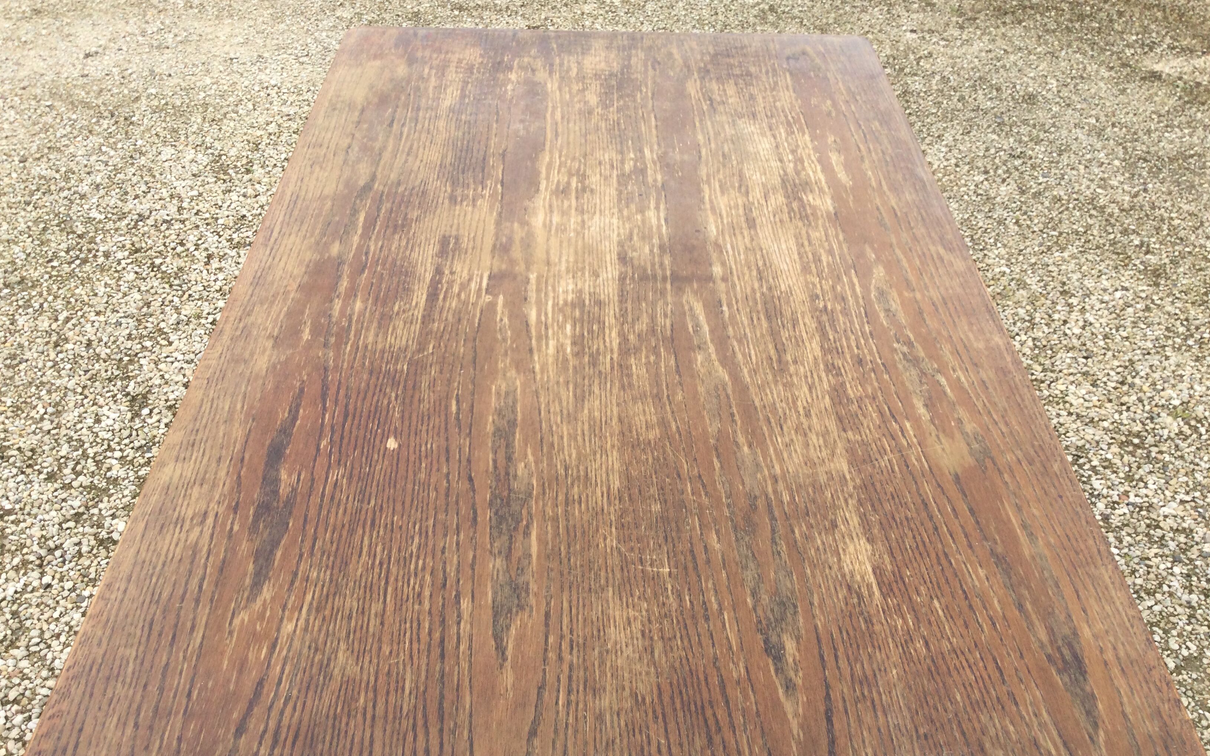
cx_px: 607
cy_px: 437
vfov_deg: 38.2
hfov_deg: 58.1
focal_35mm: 33
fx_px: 1088
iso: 25
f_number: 2.4
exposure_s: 1/420
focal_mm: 3.3
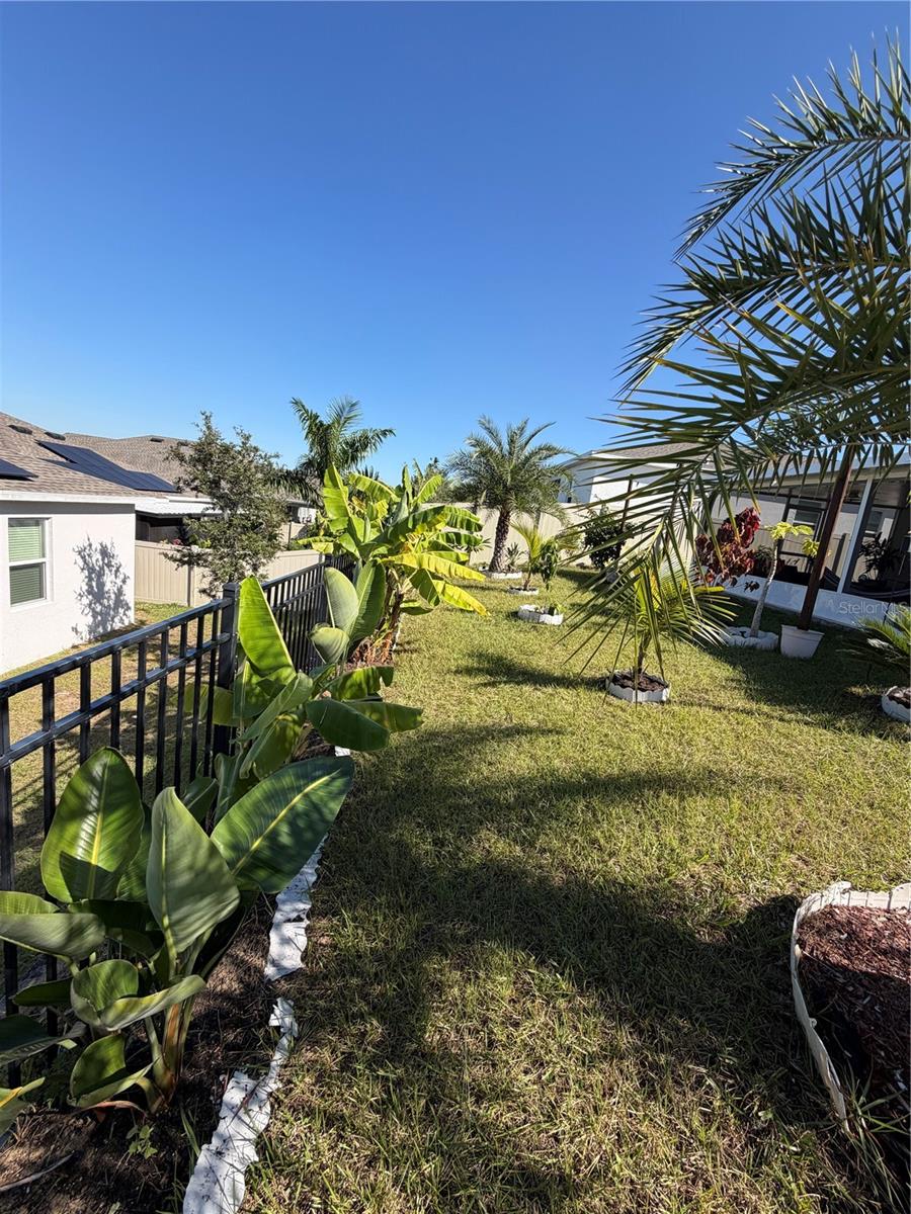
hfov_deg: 85.7
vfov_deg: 102.1
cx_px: 456
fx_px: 491
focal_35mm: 14
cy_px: 607
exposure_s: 1/770
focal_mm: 2.22
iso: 32
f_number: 2.2
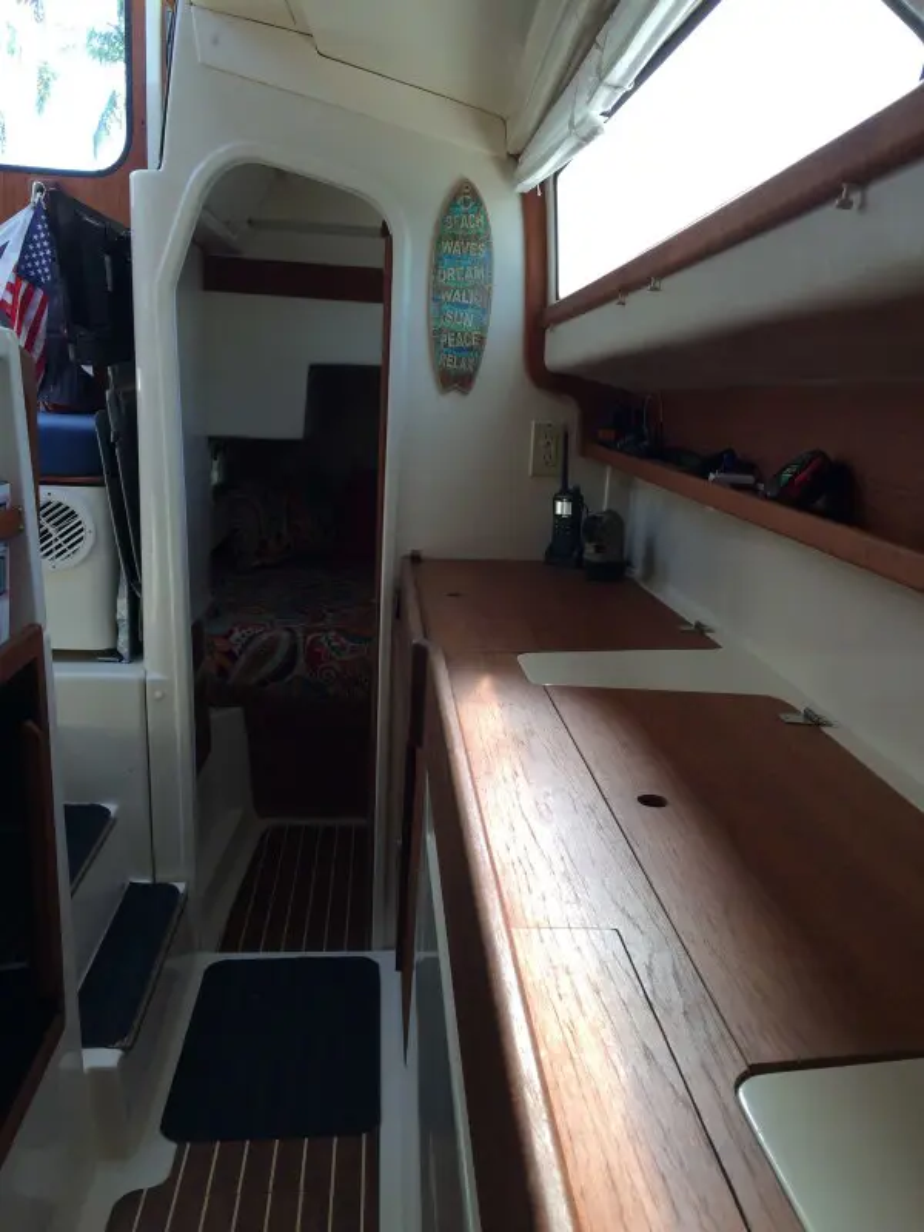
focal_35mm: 29
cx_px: 462
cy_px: 616
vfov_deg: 61.7
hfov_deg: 48.2
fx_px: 1032
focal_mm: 4.15
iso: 64
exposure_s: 1/120
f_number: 2.2
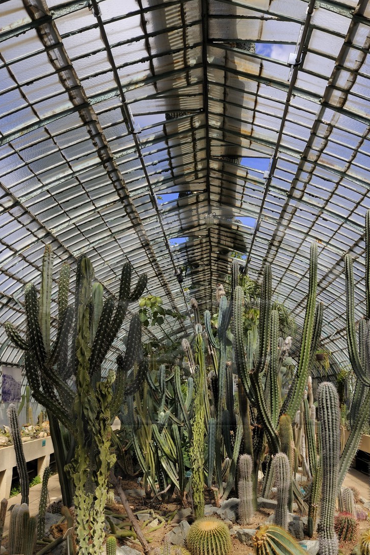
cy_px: 364
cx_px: 214
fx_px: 539
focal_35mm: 35
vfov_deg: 53.5
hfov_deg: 37.8
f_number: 16
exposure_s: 1/100
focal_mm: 24
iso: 200
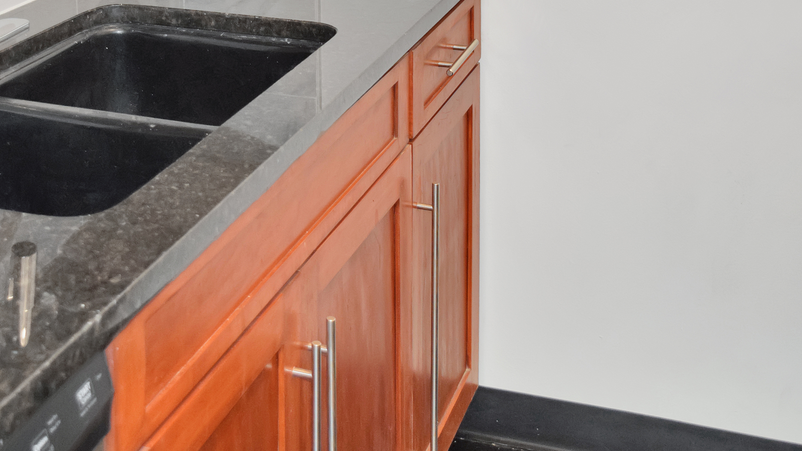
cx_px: 309
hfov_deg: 35.9
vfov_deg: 20.5
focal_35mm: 58
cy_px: 90
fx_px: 1233
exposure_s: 1/60
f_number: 4
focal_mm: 26
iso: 800
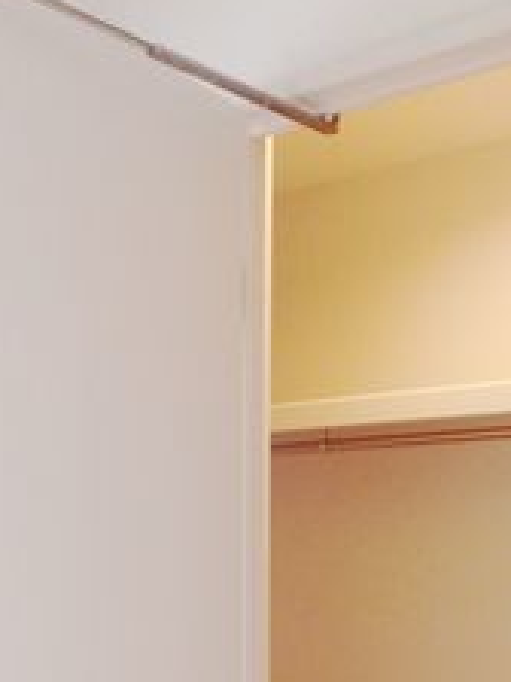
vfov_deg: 29.2
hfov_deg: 24.2
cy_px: 743
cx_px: 368
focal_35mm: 60
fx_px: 1181
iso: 320
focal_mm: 3.7
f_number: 3.5
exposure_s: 1/30
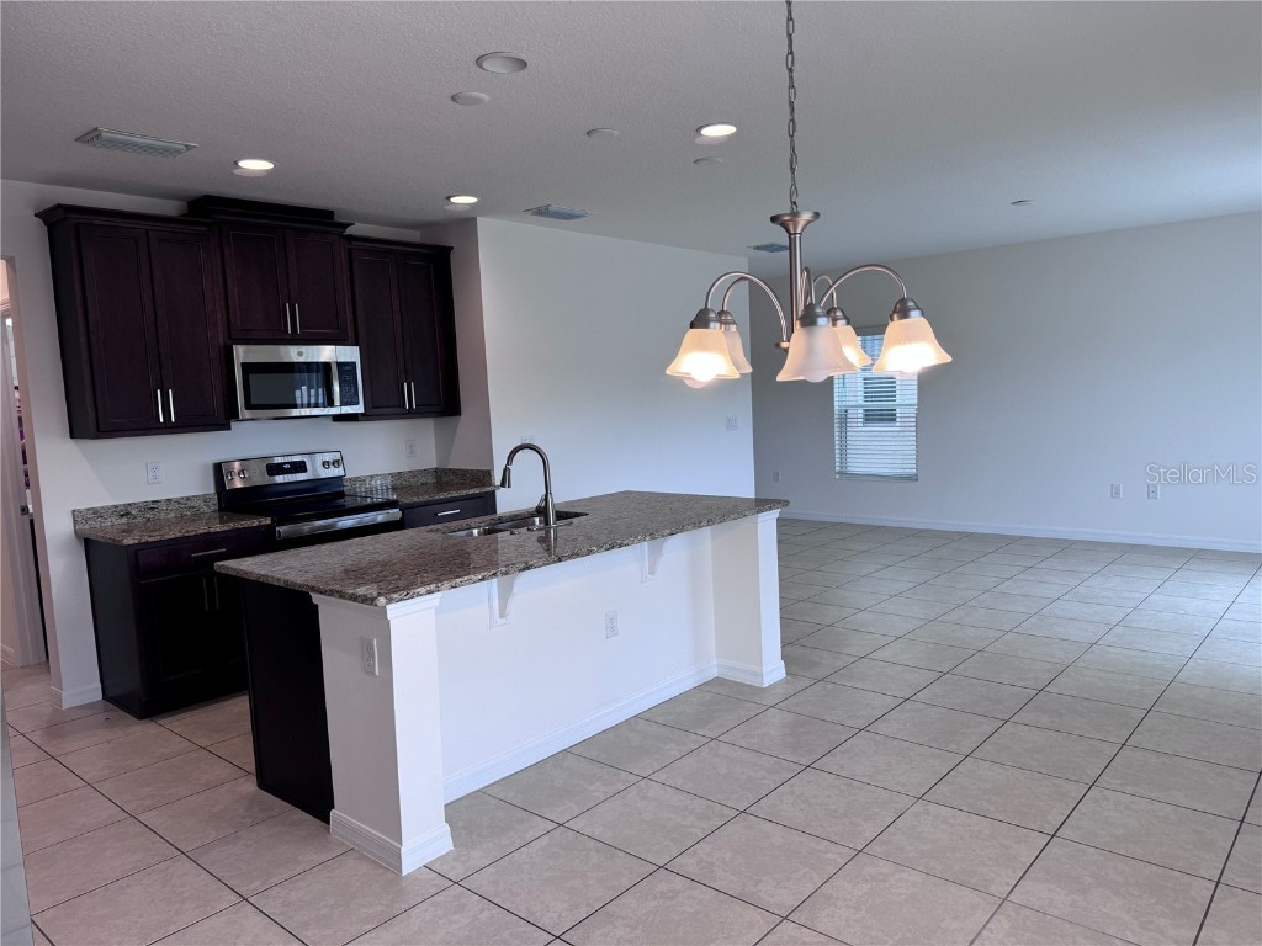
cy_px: 473
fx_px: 875
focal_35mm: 24
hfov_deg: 71.6
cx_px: 631
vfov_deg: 56.8
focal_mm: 6.76
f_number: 1.78
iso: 64
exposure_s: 1/120
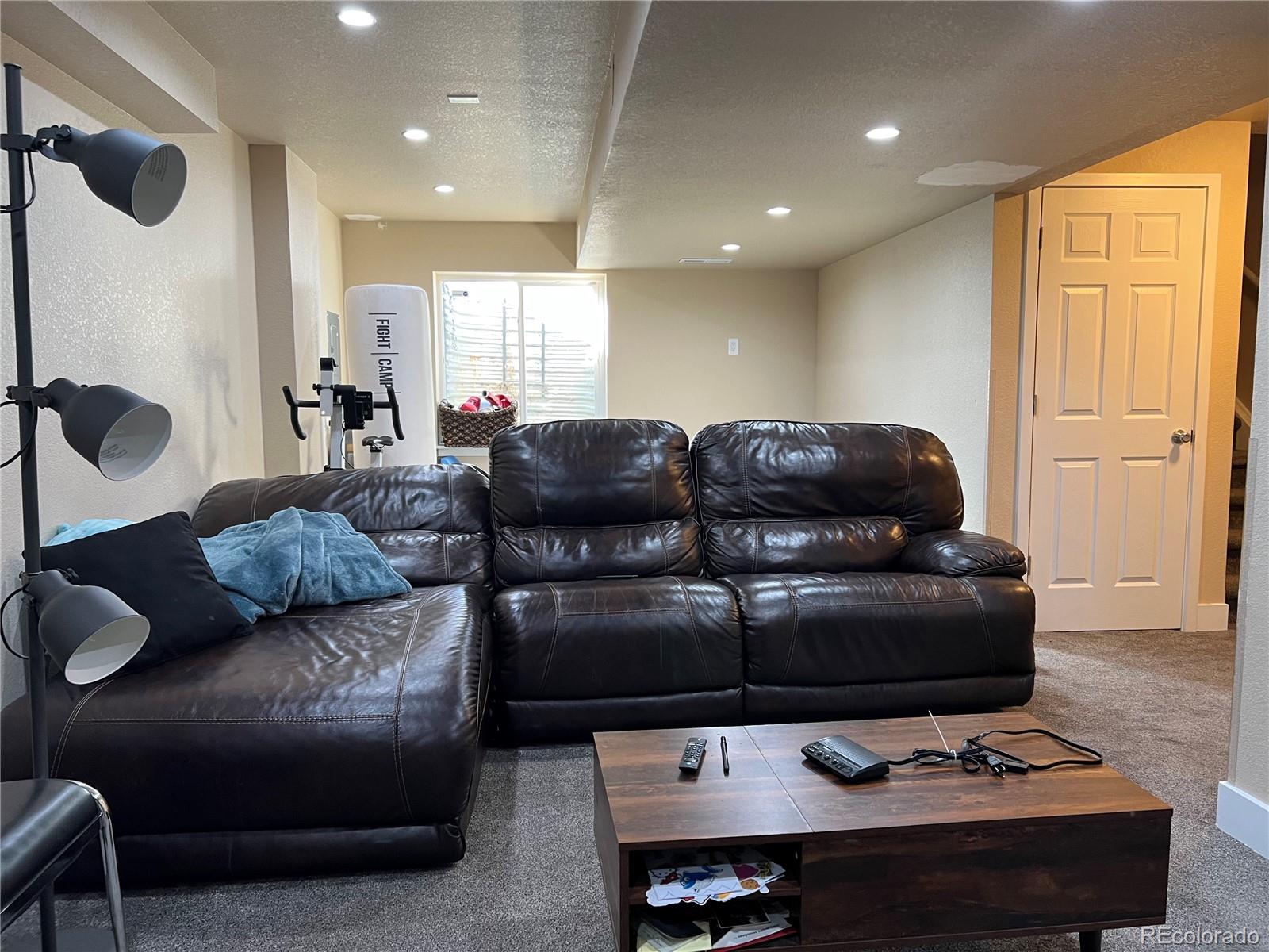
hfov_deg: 67.3
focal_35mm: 26
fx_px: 953
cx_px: 634
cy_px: 476
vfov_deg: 53.1
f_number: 1.5
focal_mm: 5.7
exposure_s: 1/60
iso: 100
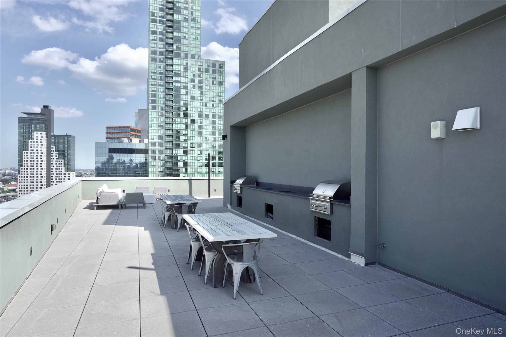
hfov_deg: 78.6
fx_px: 309
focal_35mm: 22
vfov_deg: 57.2
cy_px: 168
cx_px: 253
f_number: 5
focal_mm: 22
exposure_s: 1/800
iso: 100
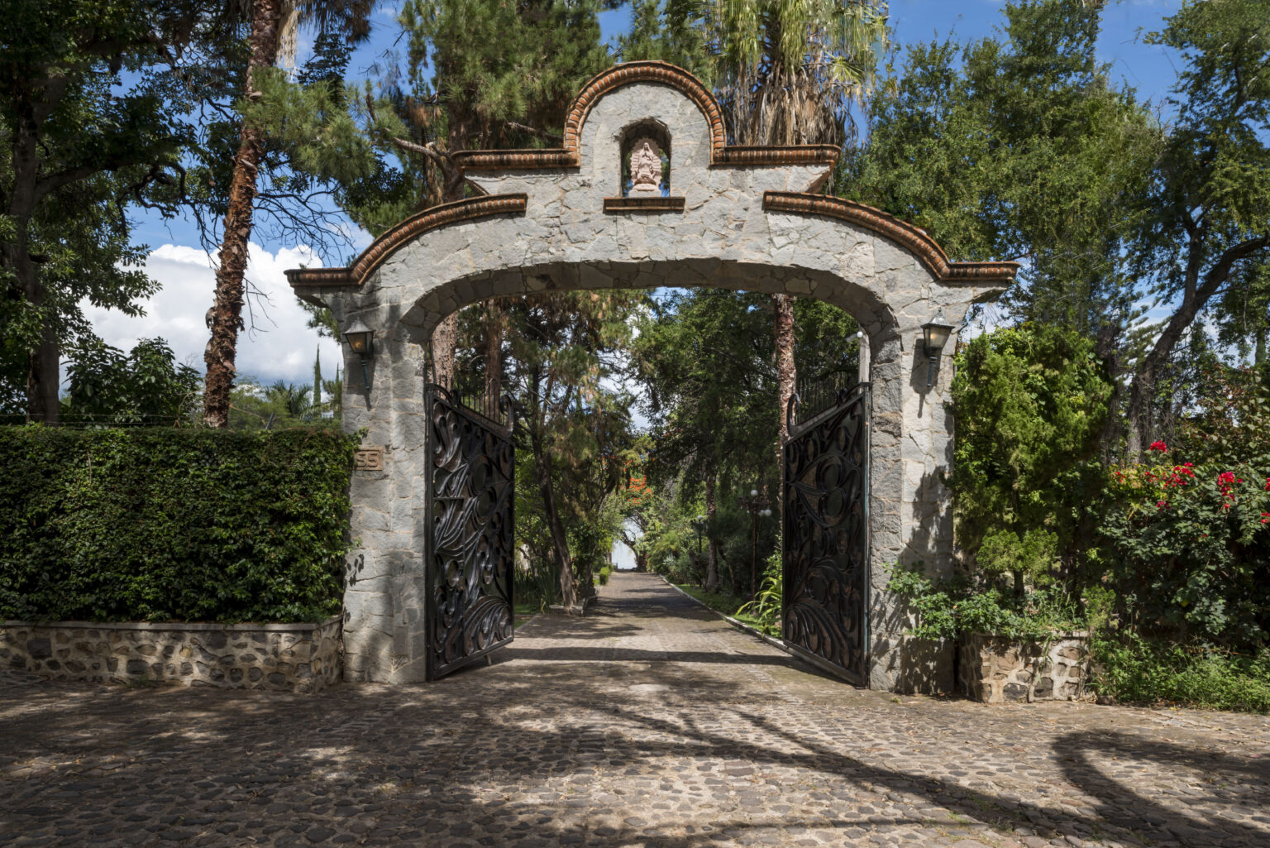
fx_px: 847
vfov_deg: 53.2
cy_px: 424
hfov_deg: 73.7
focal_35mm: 24
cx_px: 635
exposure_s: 1/60
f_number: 13
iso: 100
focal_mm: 24
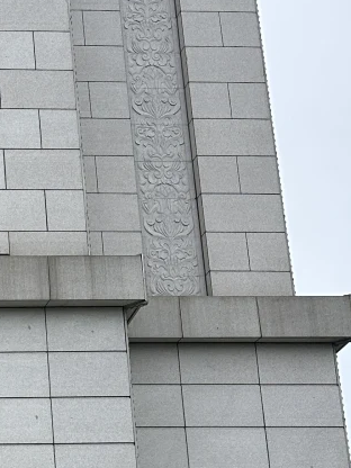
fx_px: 1122
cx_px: -224
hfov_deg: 15.8
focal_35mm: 83
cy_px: 615
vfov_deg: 21.3
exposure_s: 1/1812
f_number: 1.78
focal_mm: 6.86
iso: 80
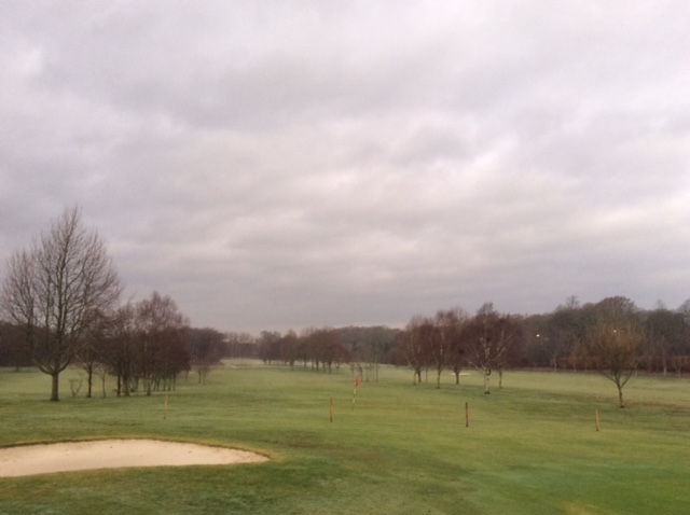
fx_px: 637
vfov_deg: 44.1
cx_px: 345
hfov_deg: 56.9
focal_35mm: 32
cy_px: 258
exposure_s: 1/25
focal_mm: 3.3
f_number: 2.4
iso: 64
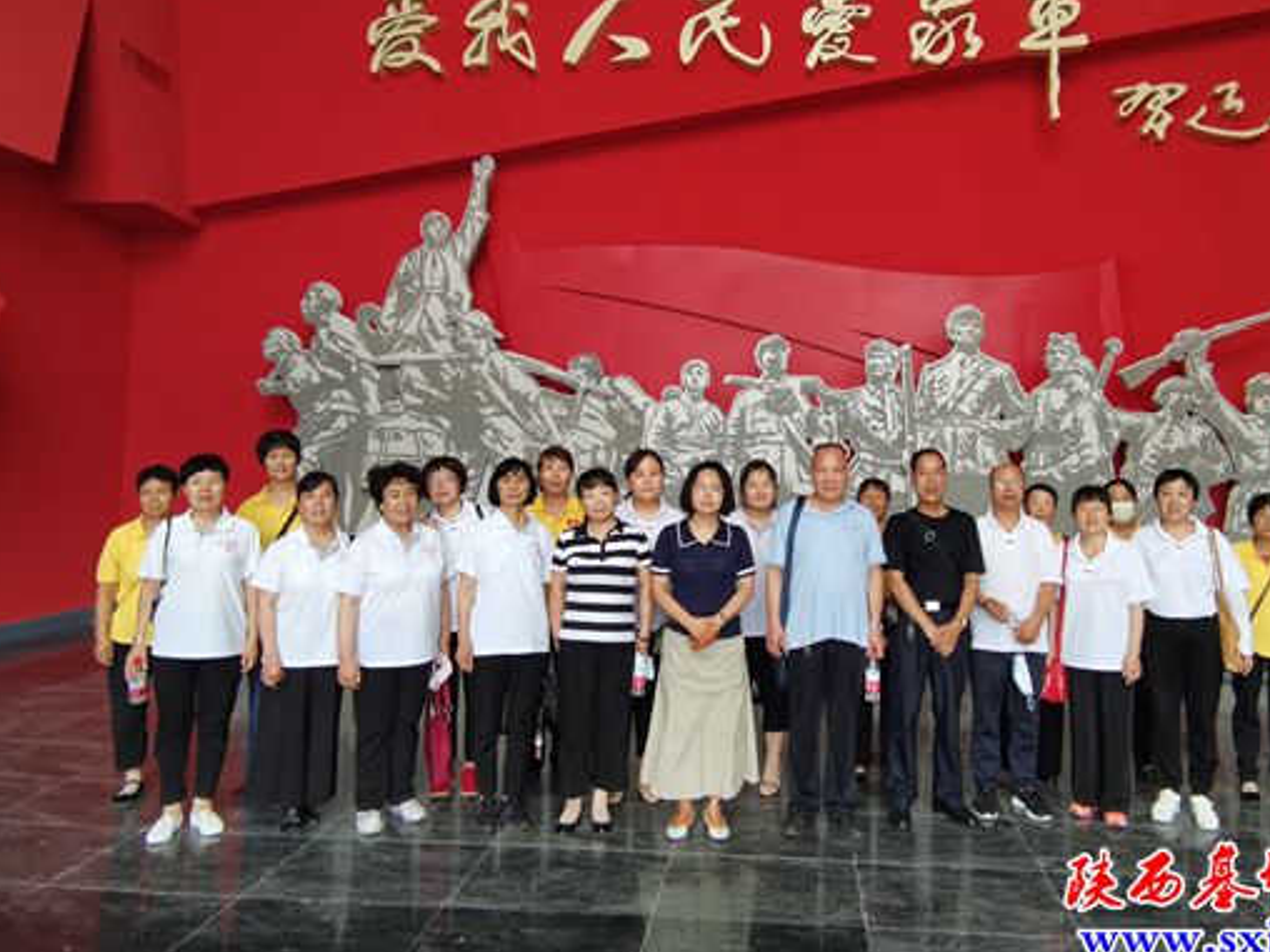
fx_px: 954
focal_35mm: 26
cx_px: 730
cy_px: 415
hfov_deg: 66.9
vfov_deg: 52.9
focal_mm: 2.26
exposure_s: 1/50
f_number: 2.2
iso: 80
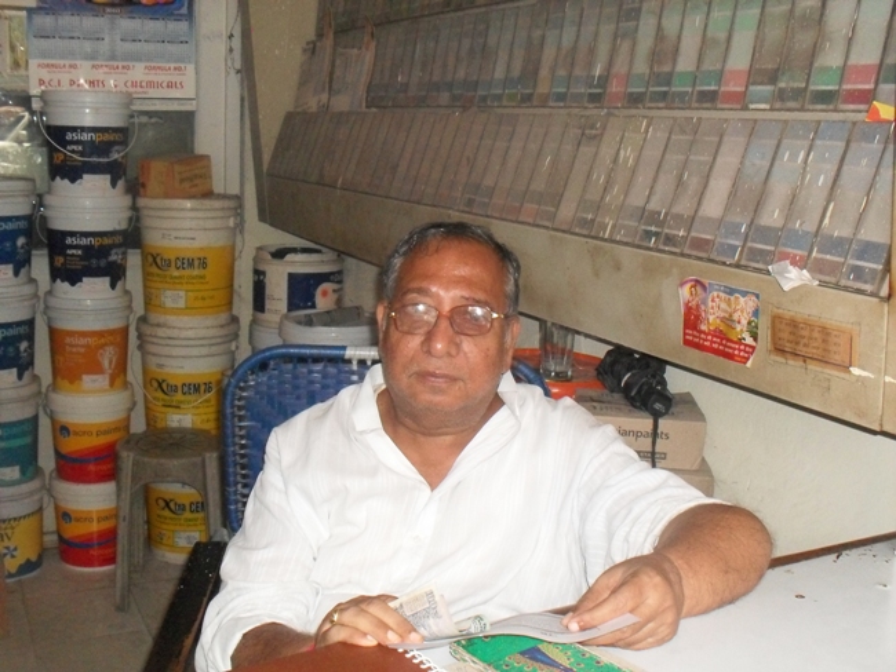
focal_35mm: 38
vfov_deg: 37.7
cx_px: 448
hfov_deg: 49.0
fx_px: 984
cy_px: 336
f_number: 8.3
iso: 320
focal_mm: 6.3
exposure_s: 1/45
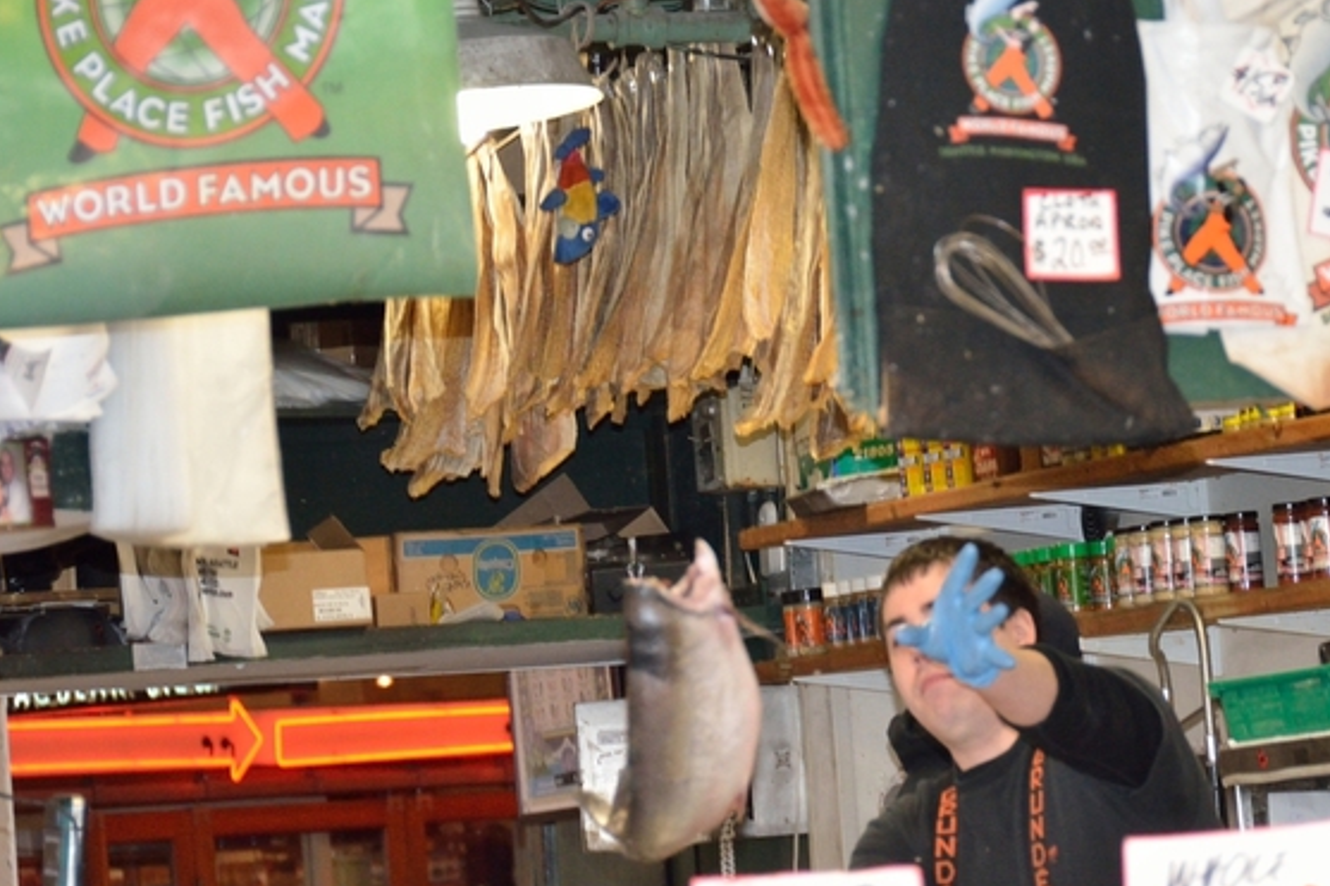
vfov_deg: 7.7
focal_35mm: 179
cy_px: 424
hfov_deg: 11.5
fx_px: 6597
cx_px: 790
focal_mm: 95
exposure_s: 1/320
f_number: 5.3
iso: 2800
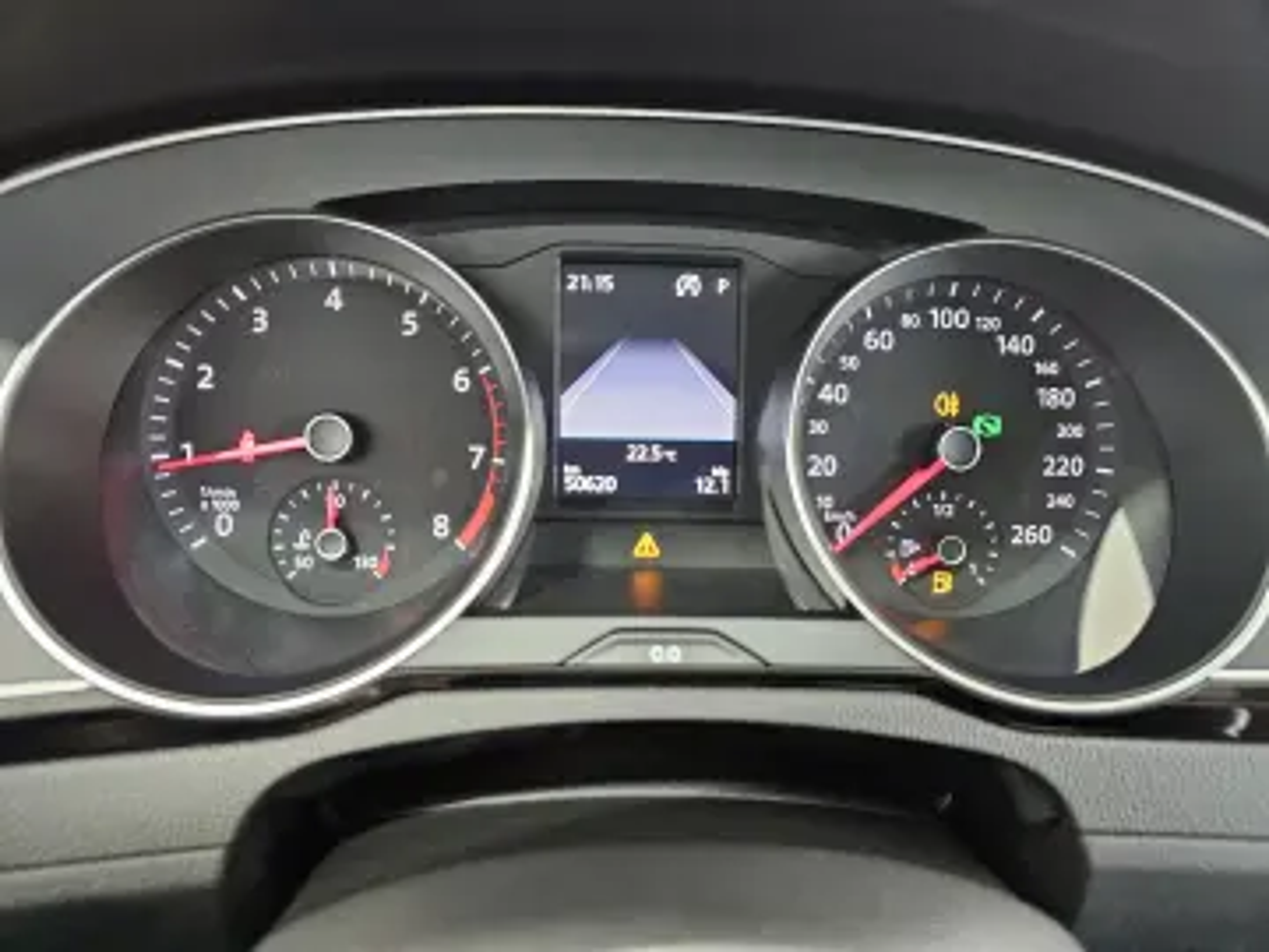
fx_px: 843
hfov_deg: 73.9
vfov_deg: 58.9
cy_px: 476
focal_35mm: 23
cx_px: 634
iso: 1000
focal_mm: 6.3
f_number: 1.7
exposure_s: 1/100
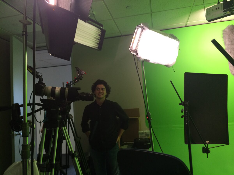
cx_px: 117
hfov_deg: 60.0
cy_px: 88
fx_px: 203
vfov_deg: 46.8
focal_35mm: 30
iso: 100
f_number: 2.2
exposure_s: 1/30
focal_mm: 4.12
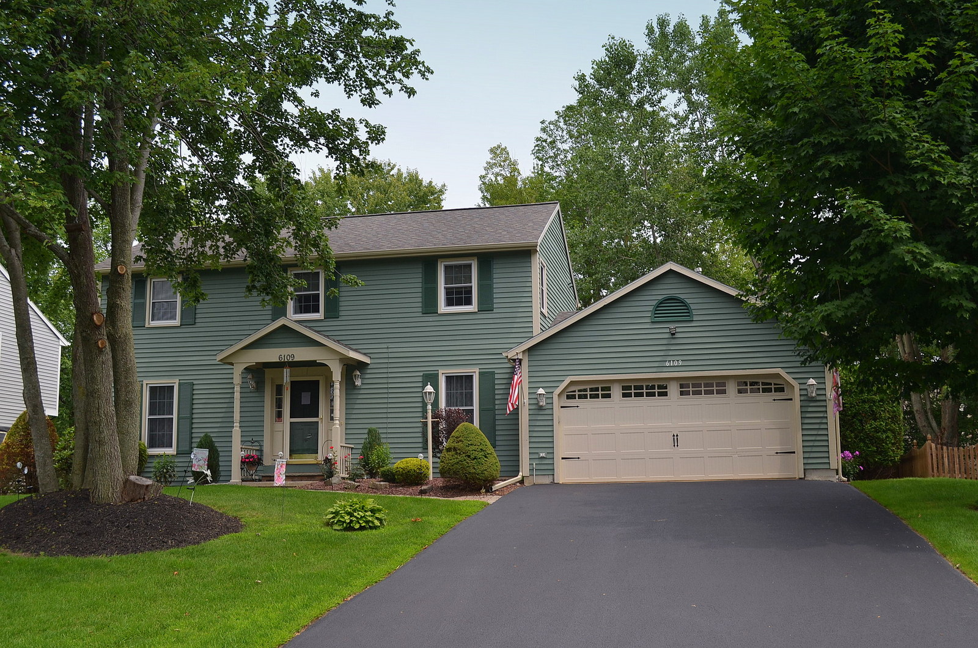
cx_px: 489
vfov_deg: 34.1
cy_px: 324
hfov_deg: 49.6
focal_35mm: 39
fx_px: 1057
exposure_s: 1/200
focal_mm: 26
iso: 100
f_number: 7.1
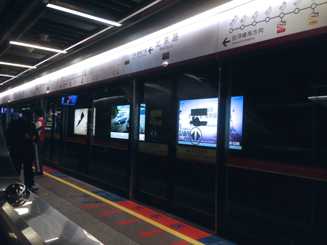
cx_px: 164
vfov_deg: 42.9
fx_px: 312
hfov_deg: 55.4
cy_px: 122
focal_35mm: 33
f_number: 2.4
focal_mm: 4.12
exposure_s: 1/120
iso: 64
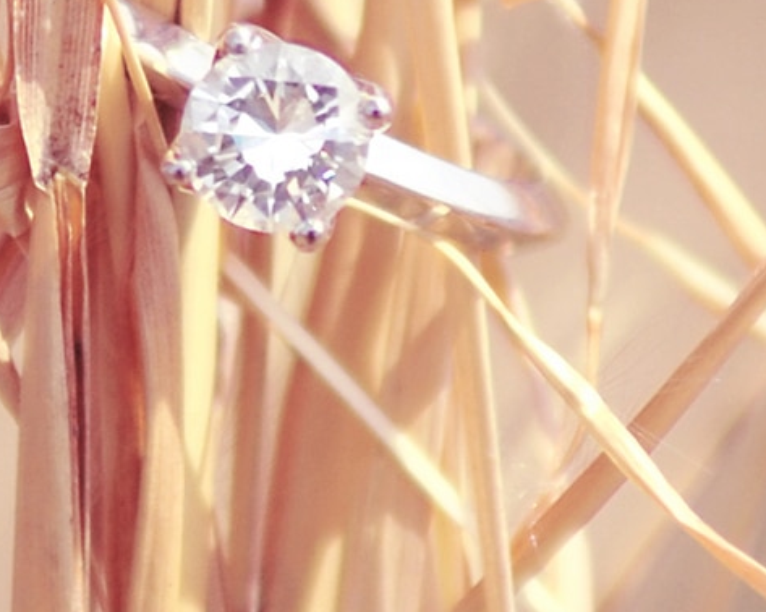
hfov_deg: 13.1
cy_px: 29
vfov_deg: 10.4
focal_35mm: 147
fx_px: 3329
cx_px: 334
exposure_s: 1/2000
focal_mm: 55
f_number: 2.8
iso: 100
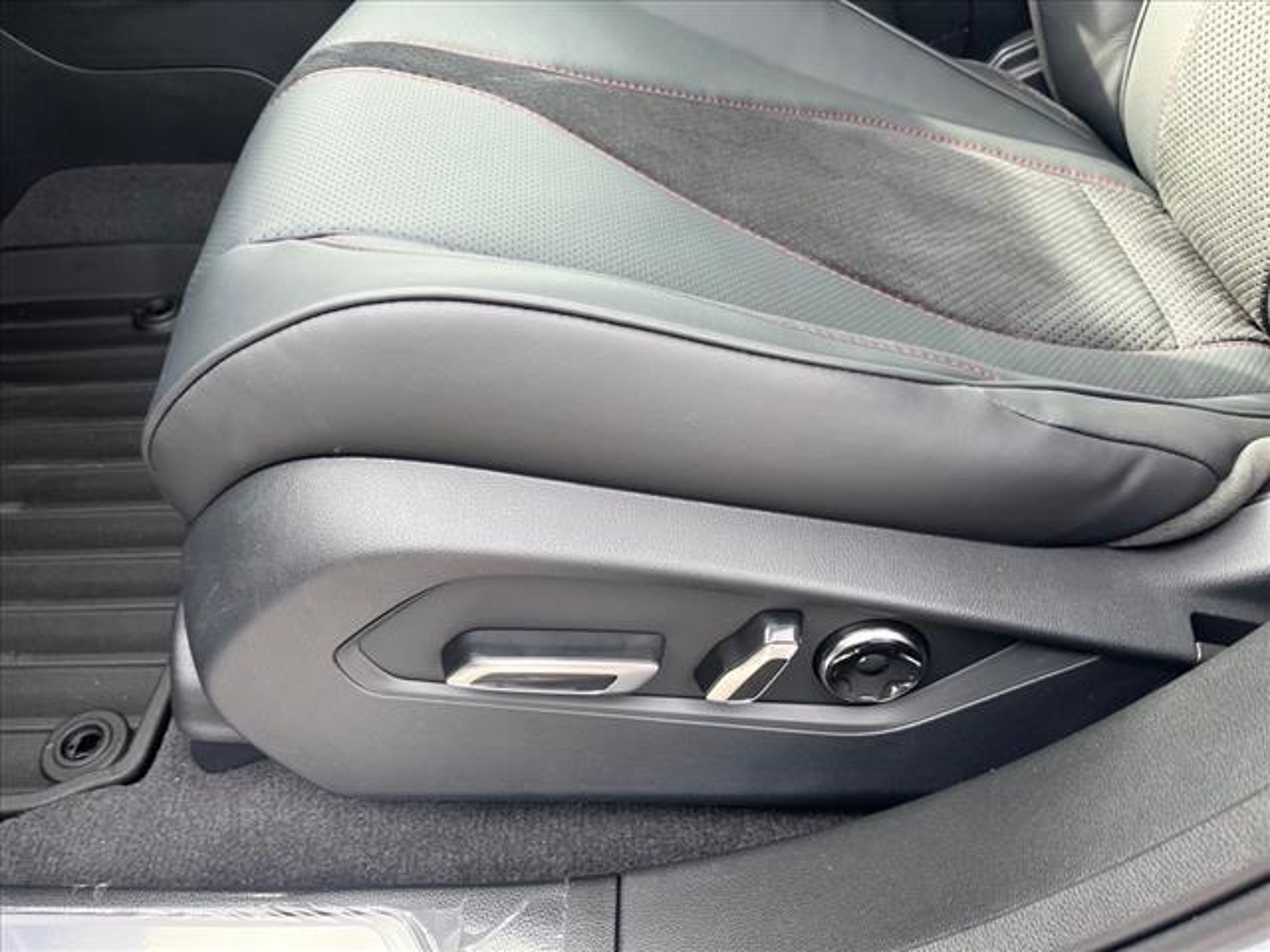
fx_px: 954
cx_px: 635
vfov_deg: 53.1
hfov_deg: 67.3
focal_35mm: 26
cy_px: 476
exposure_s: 1/121
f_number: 1.6
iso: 100
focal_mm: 5.1
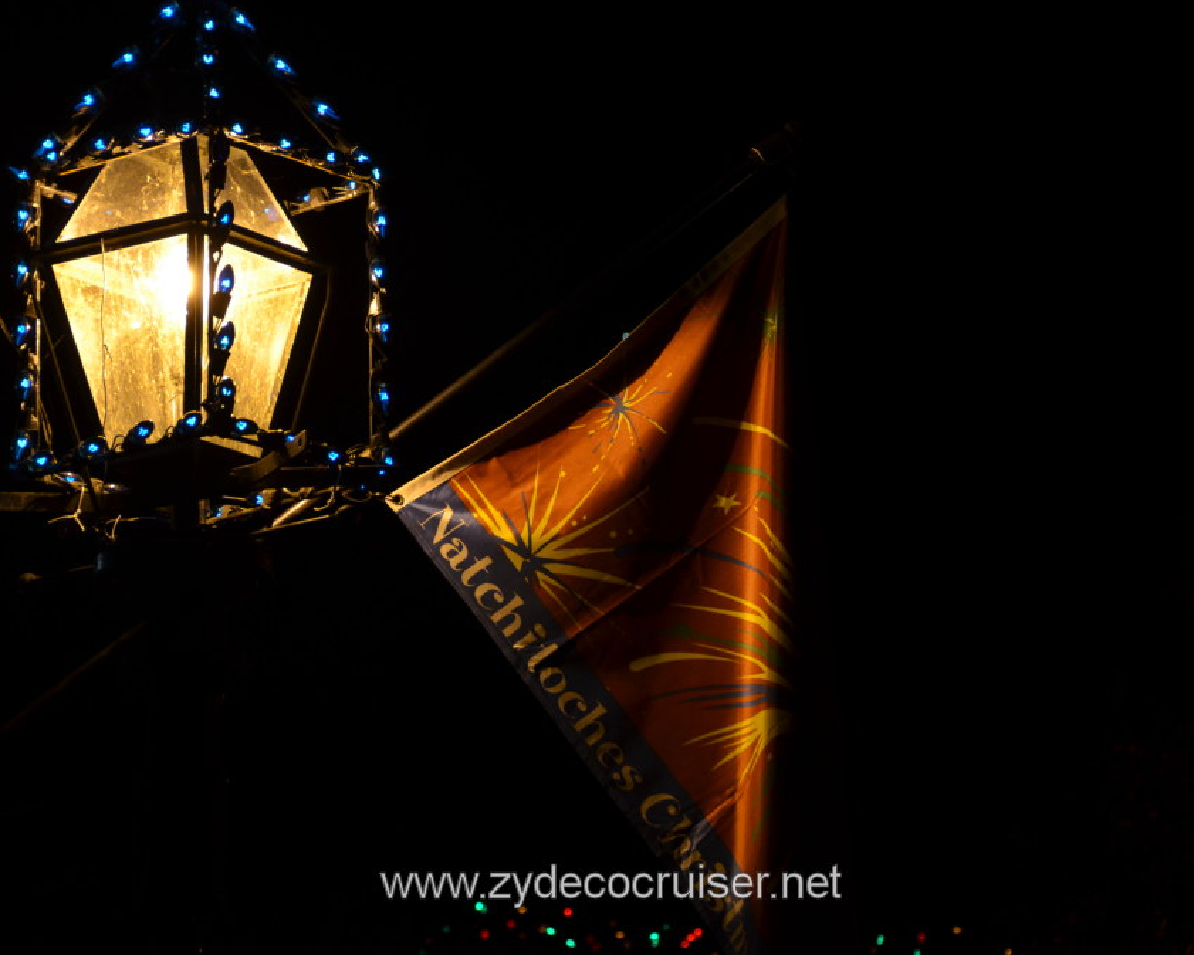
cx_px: 610
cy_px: 475
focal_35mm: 154
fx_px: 5443
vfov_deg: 10.0
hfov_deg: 12.5
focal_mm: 90
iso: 500
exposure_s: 1/60
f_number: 5.3
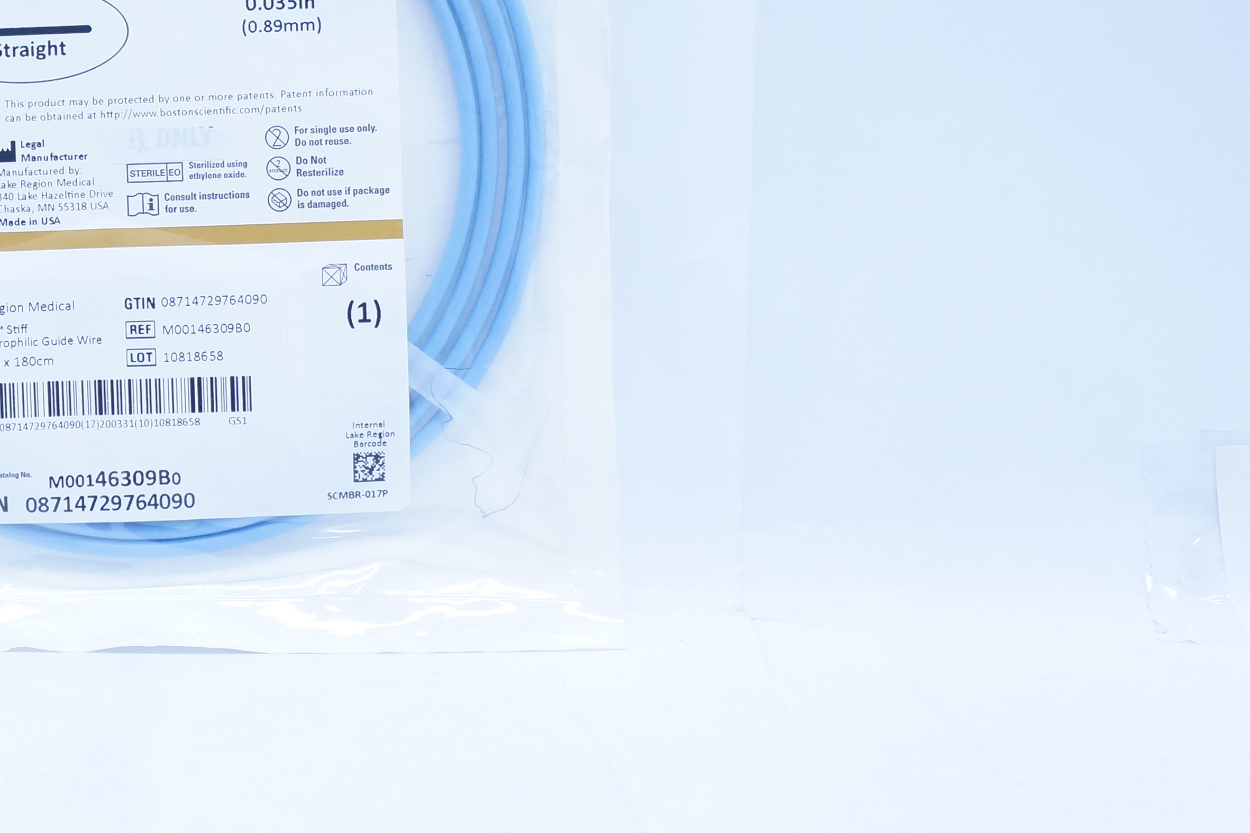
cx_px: 80
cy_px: 149
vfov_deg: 16.7
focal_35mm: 81
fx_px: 2812
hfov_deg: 24.2
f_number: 4.5
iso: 800
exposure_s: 1/200
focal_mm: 26
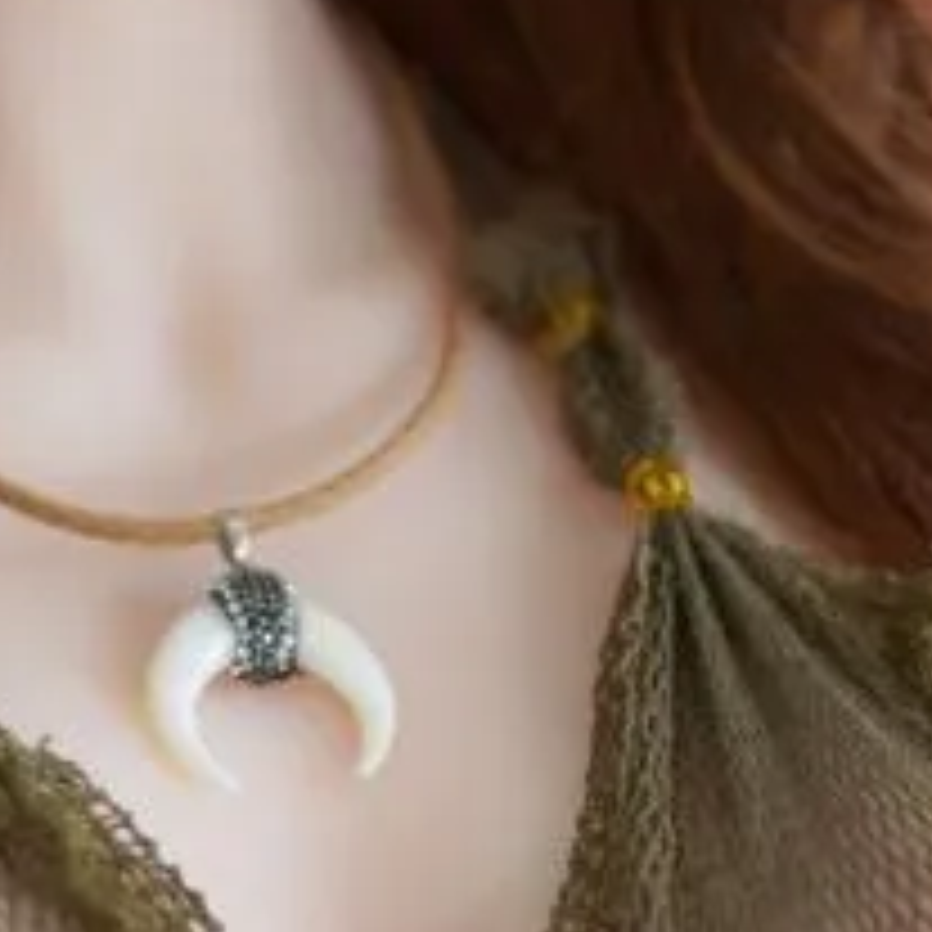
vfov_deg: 9.4
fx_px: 5635
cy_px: 338
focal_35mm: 185
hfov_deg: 9.4
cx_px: 99
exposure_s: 1/50
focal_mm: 50
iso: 100
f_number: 1.4
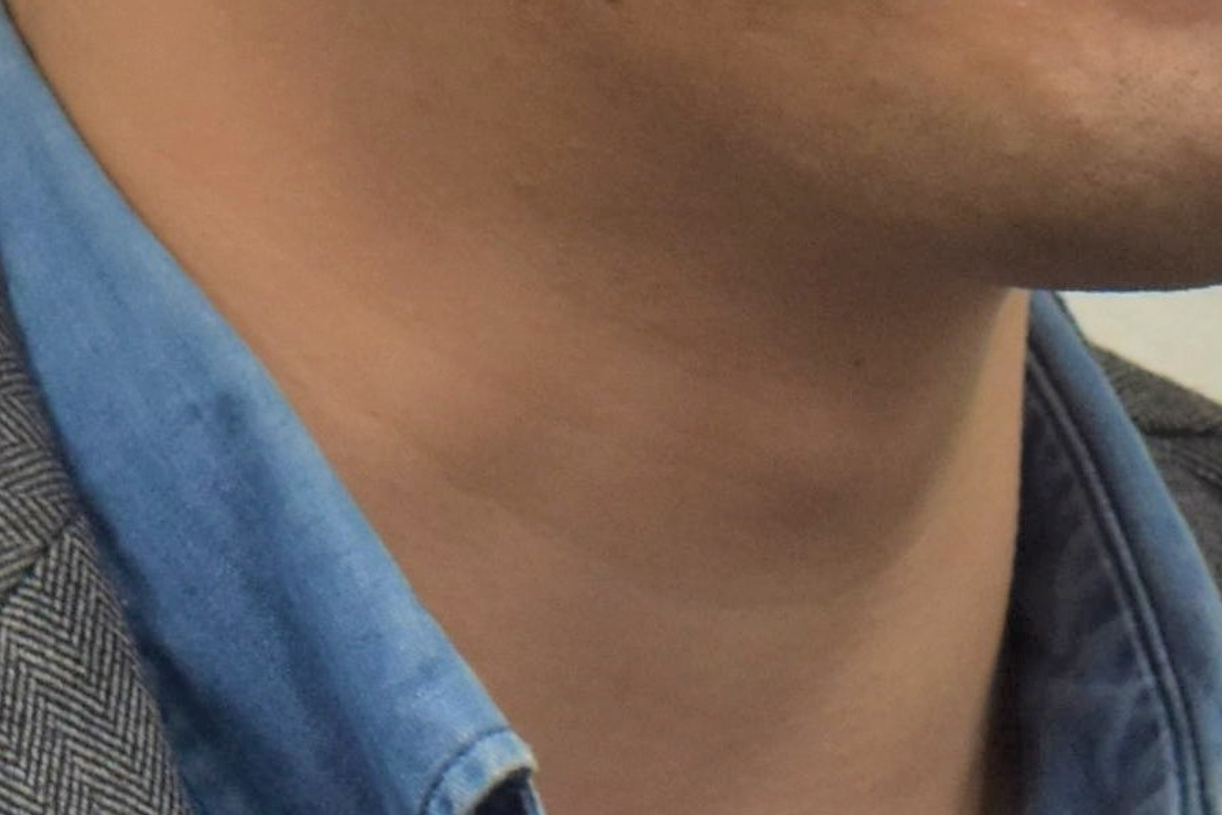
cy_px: -260
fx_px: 15299
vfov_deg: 3.0
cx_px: 376
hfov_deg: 4.6
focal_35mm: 451
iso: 400
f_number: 5.6
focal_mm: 55
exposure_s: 1/60
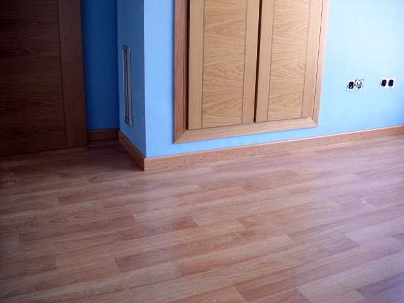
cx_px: 202
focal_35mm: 38
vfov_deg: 37.7
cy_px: 152
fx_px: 443
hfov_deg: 49.0
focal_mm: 6.2
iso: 200
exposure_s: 1/100
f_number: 2.8
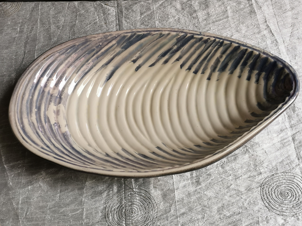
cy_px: 113
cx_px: 151
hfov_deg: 46.8
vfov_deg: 36.0
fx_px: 349
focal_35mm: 40
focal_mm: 5.58
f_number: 1.8
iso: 100
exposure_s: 1/100
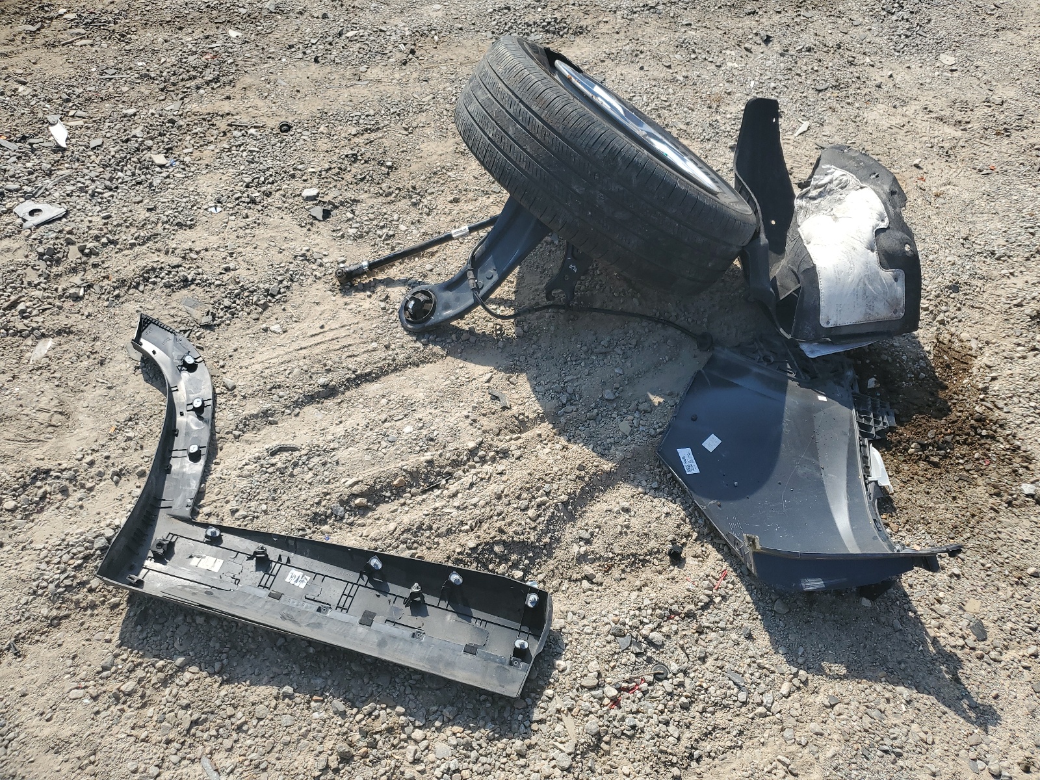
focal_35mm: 26
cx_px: 520
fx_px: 781
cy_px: 390
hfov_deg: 67.3
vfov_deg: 53.1
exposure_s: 1/2000
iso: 50
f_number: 1.5
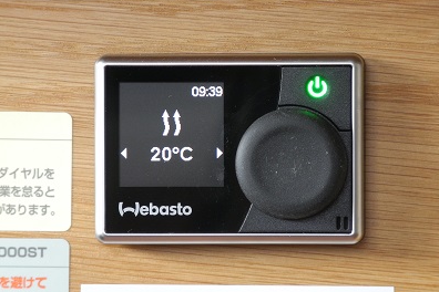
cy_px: 156
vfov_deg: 6.5
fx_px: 2561
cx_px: 220
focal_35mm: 210
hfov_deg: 9.8
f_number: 5.6
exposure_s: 1/8
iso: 400
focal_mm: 42.6
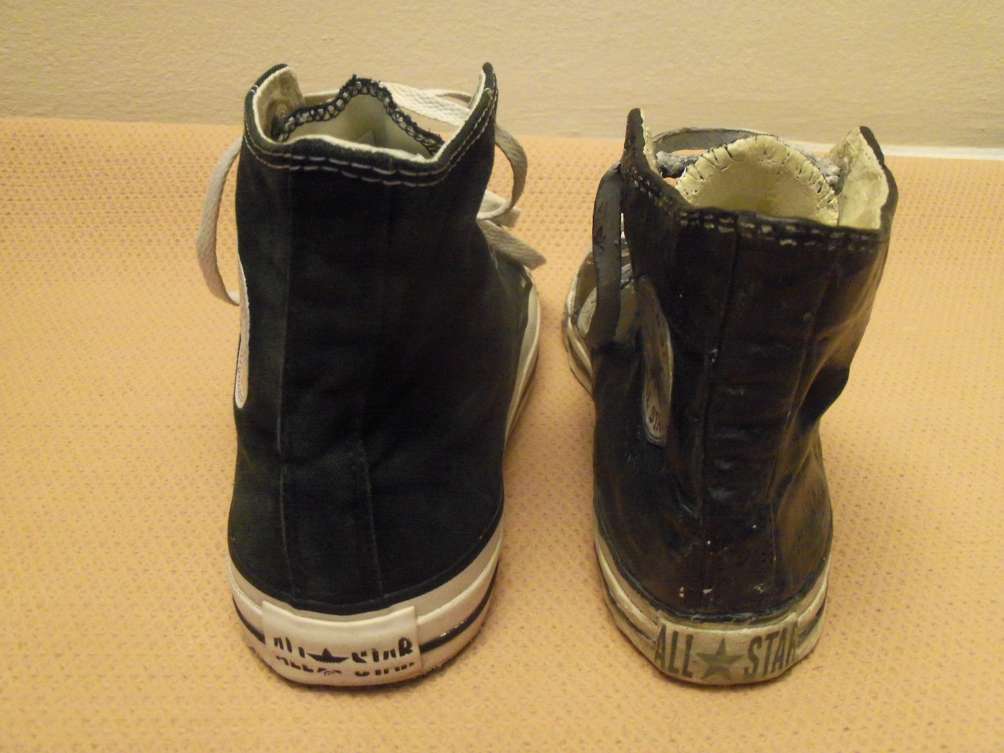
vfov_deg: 40.7
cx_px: 502
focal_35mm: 35
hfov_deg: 52.6
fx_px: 1015
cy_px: 376
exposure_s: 1/20
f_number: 3
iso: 400
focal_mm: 6.3
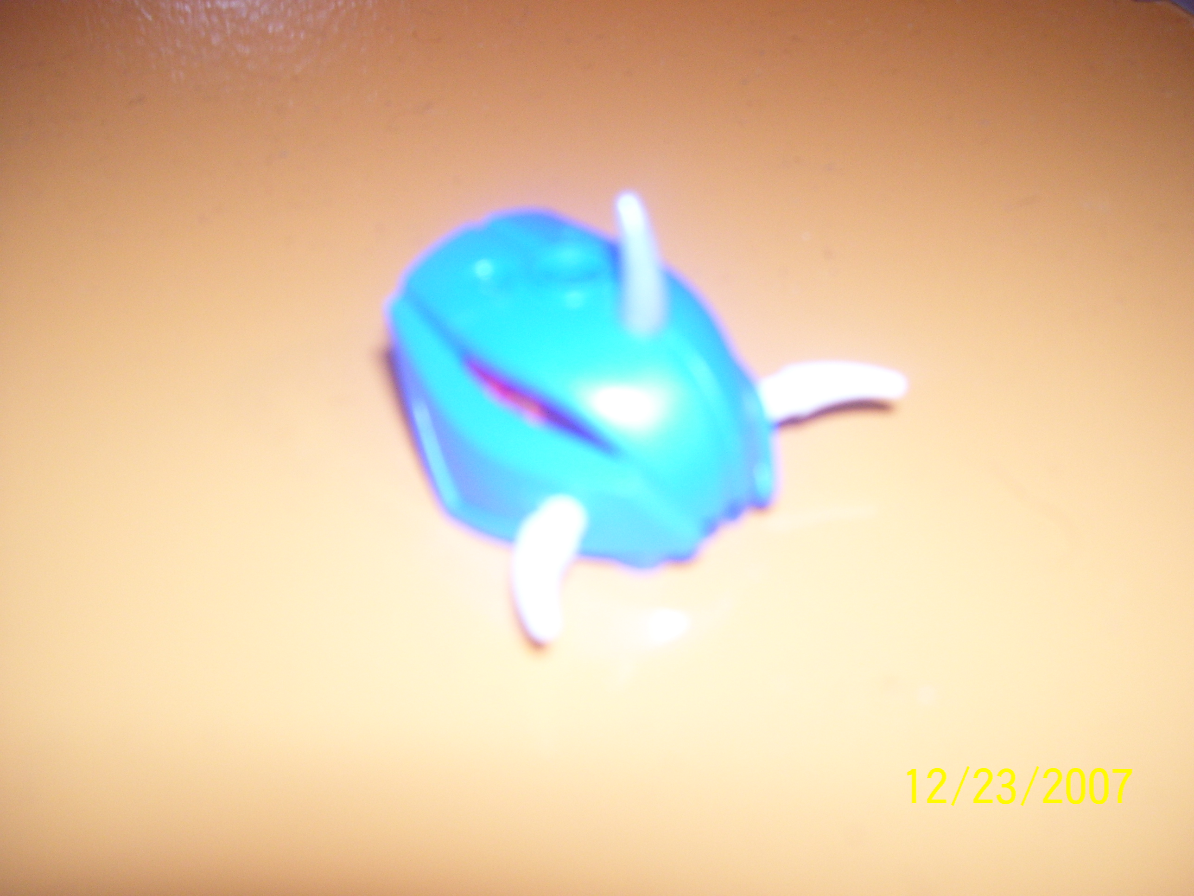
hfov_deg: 50.1
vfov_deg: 38.7
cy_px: 448
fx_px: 1276
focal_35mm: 37
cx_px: 597
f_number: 2.7
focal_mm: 6
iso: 125
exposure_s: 1/60
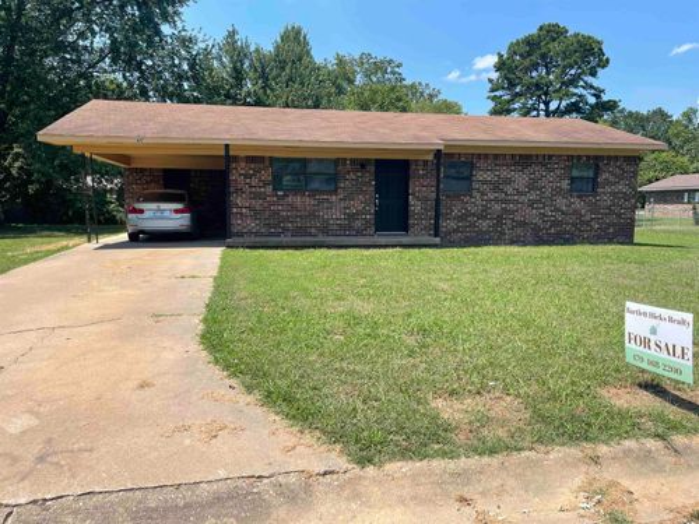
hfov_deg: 69.4
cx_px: 350
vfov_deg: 54.9
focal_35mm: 25
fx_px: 505
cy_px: 262
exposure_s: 1/2488
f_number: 1.6
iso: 32
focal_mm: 5.1
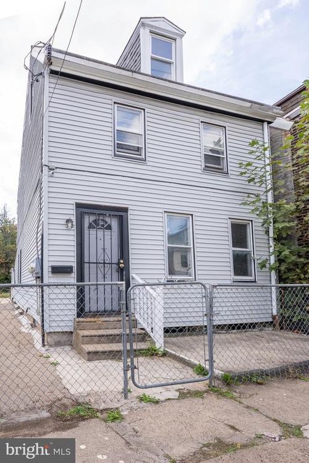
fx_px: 257
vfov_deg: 84.0
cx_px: 154
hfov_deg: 62.0
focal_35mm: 20
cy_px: 232
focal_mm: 20
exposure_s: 1/100
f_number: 10
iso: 250
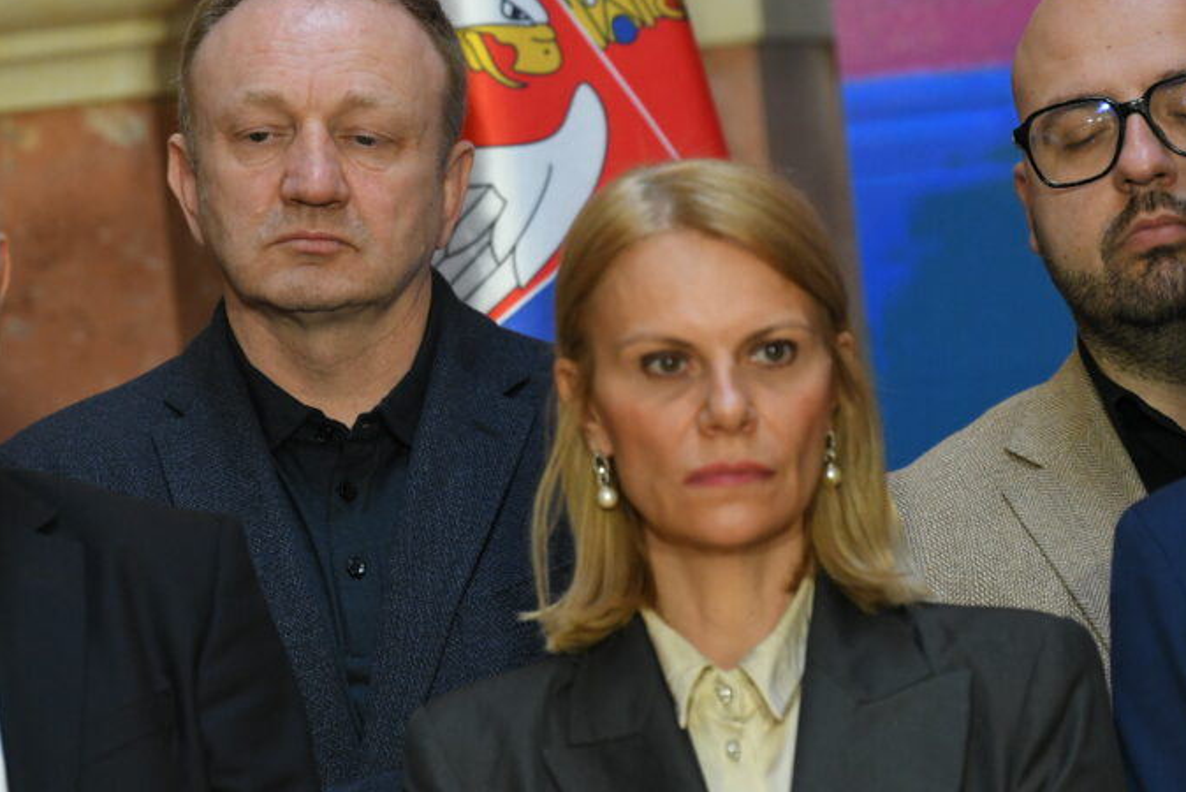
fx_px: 9261
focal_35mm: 281
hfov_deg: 7.3
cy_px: 253
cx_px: 362
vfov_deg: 4.9
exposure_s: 1/400
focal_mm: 185
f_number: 4
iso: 3200
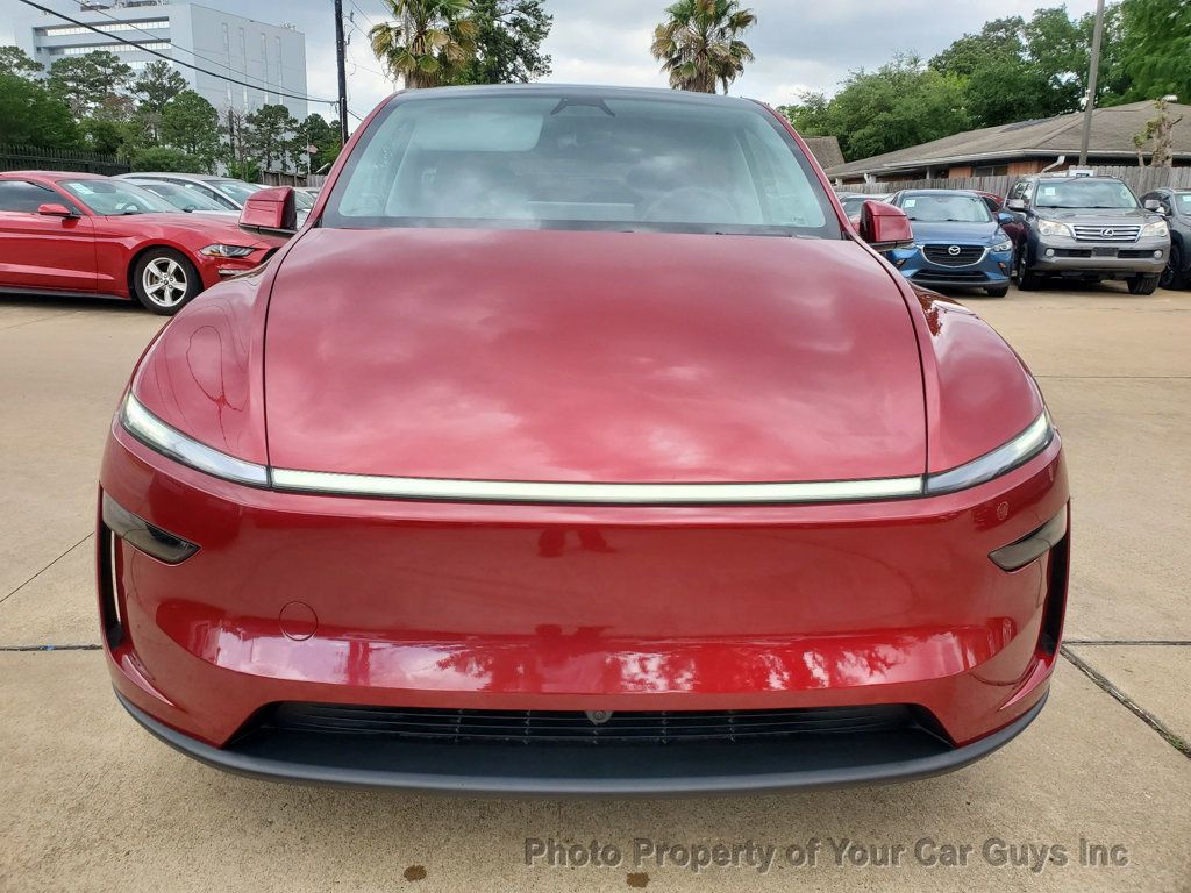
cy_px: 446
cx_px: 596
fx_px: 895
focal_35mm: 26
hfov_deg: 67.3
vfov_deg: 53.1
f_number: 2.4
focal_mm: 4.3
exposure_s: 1/389
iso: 50
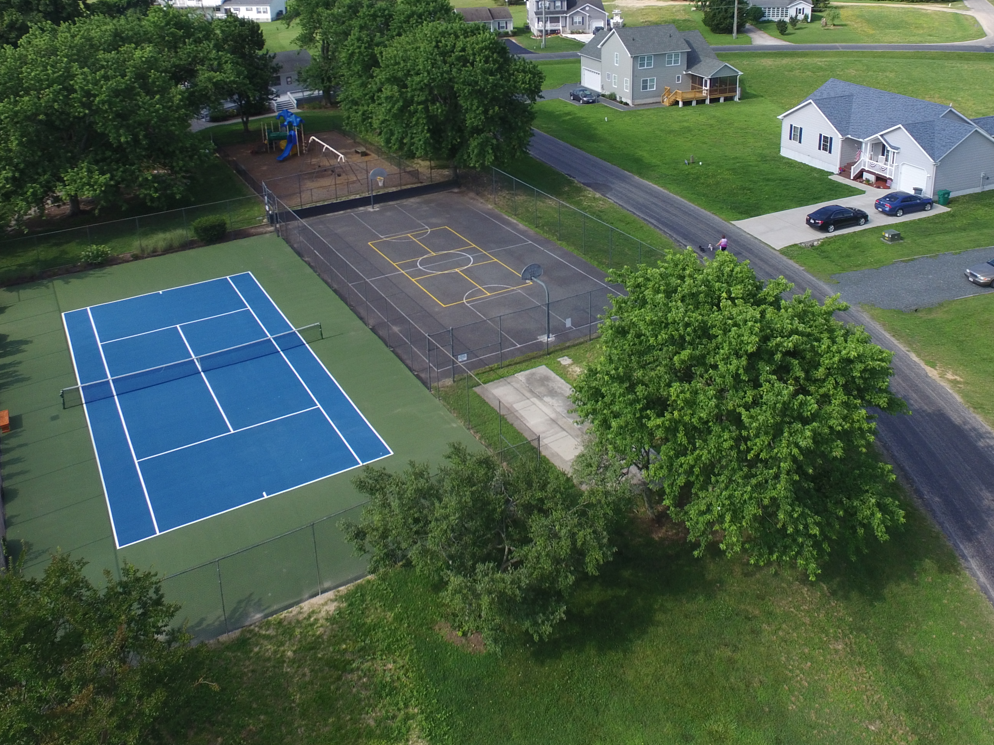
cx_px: 523
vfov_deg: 43.7
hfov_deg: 58.3
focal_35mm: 31
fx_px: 890
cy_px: 171
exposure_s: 1/773
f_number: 2.8
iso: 100
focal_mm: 3.61
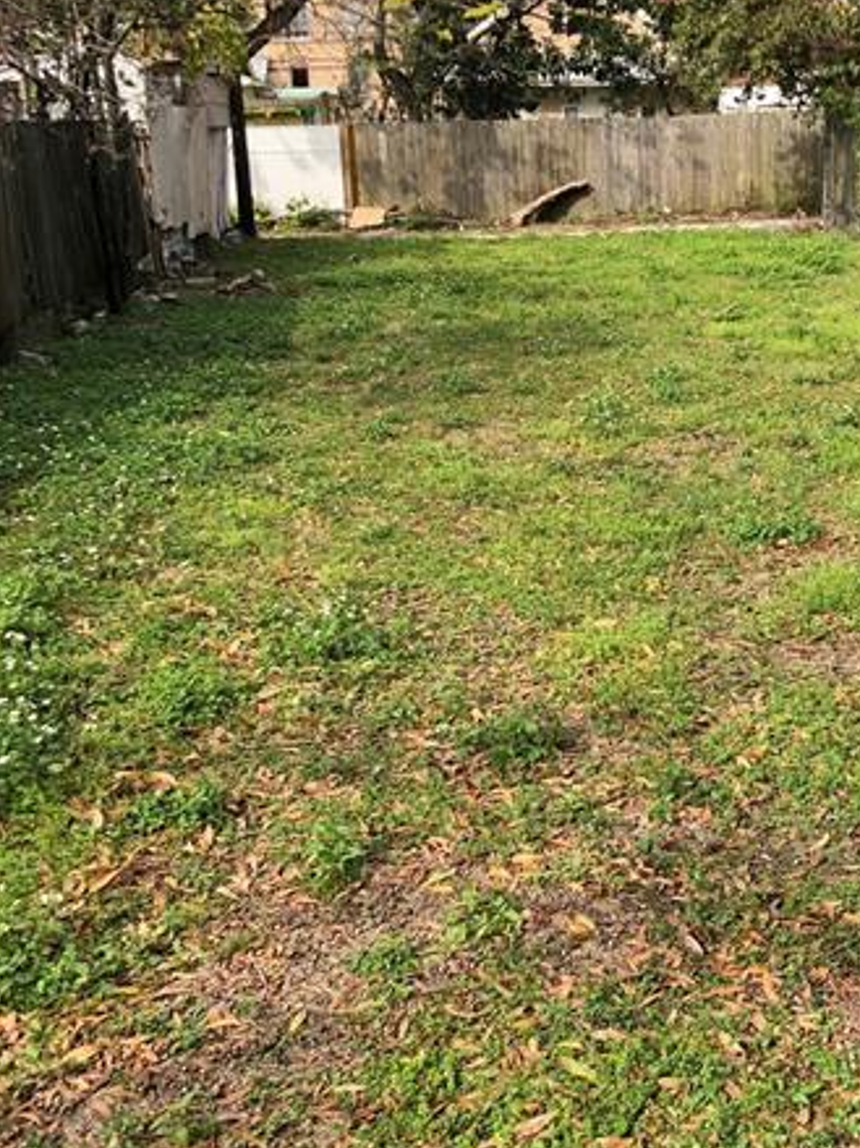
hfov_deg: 29.5
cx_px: 541
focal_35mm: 49
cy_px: 547
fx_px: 1624
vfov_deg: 38.9
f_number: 1.8
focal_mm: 4
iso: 20
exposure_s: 1/600
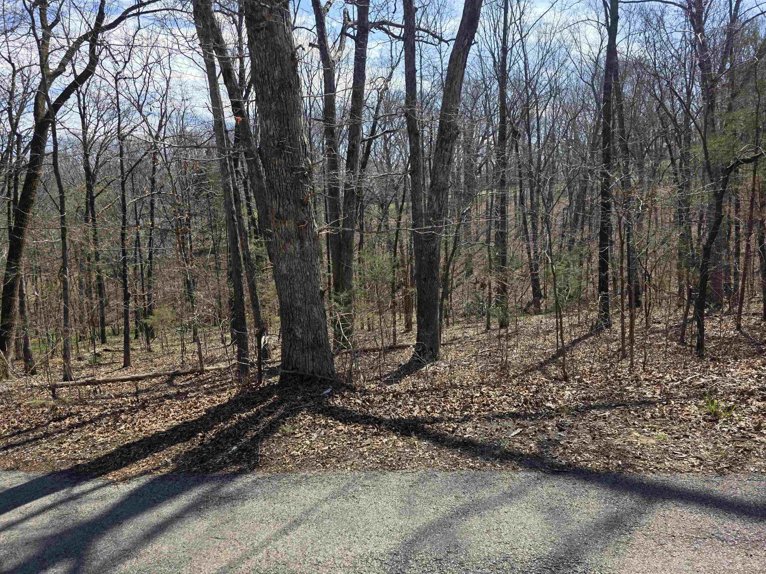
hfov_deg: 73.9
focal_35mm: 23
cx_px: 383
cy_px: 287
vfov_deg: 58.9
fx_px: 509
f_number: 1.7
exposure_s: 1/3075
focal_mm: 6.3
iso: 80
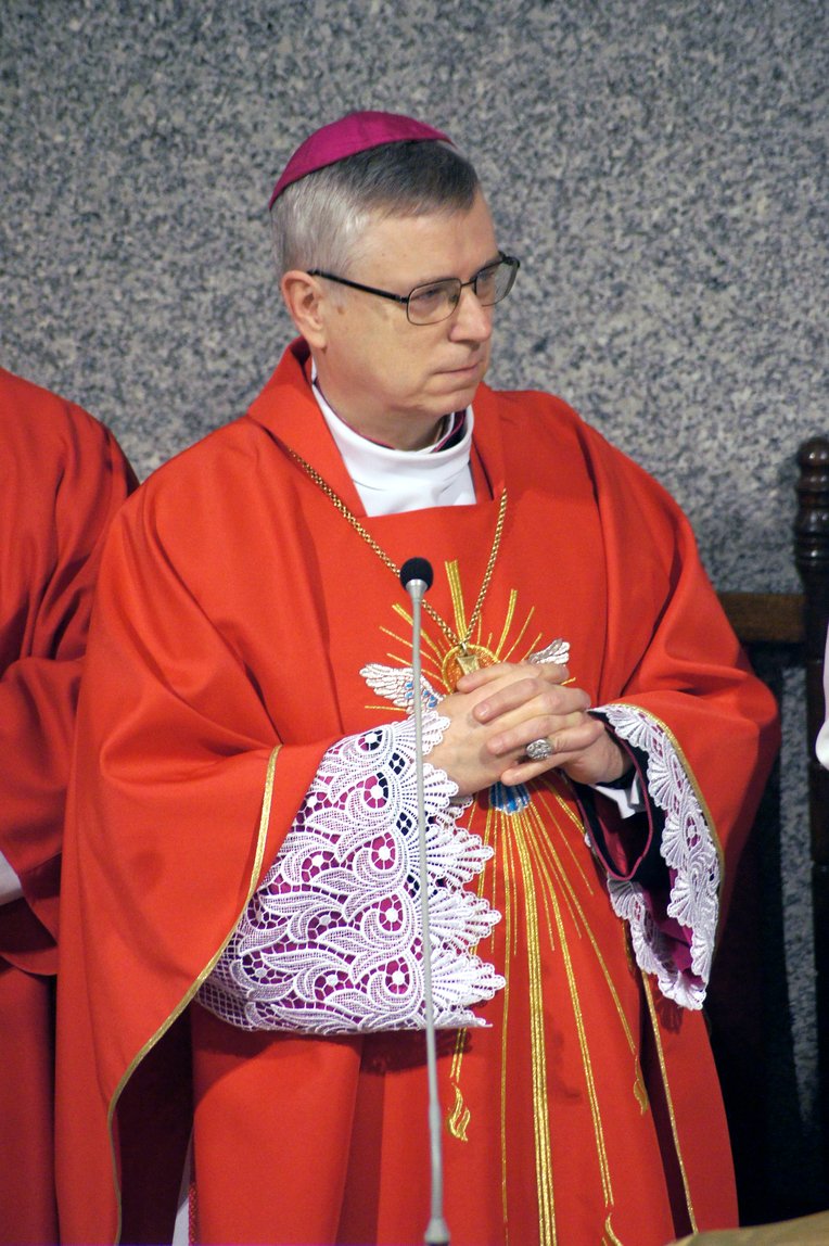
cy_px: 623
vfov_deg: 9.2
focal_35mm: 225
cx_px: 414
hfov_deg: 6.1
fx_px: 7781
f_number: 4.5
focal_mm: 150
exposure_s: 1/125
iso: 1600
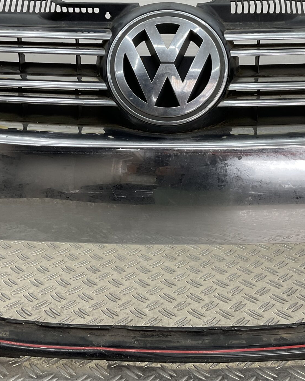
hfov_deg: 29.1
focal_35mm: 52
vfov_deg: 35.9
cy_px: 163
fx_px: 587
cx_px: 168
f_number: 1.8
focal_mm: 3
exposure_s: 1/100
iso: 20
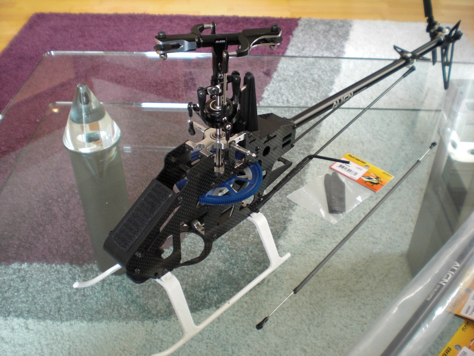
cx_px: 237
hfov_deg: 49.0
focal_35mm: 38
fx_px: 520
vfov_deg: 37.7
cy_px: 178
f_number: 3.1
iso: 200
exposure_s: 1/3.33
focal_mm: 6.3
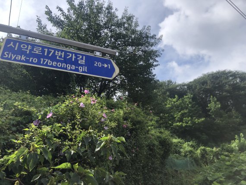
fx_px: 199
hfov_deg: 63.5
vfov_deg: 49.7
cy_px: 92
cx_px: 123
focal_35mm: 28
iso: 20
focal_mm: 3.99
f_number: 1.8
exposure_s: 1/2667
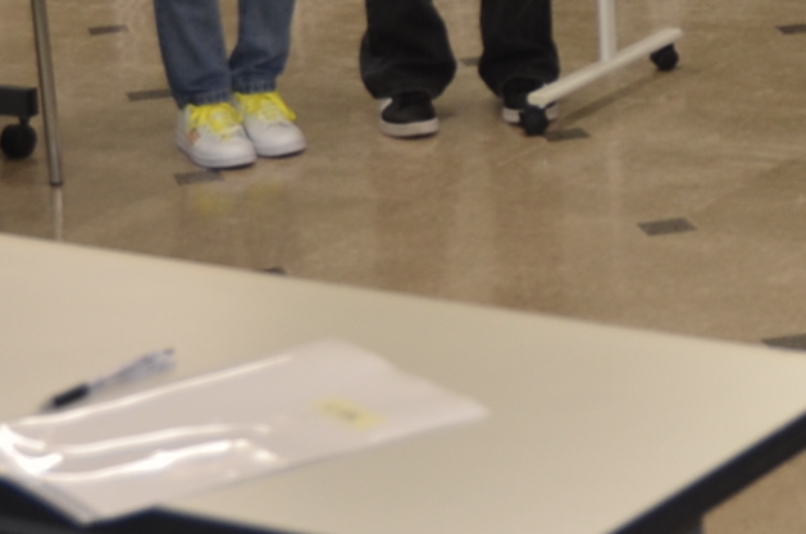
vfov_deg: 9.2
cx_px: 703
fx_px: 3151
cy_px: -462
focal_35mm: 141
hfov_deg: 14.4
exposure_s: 1/125
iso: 250
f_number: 3.8
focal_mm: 24
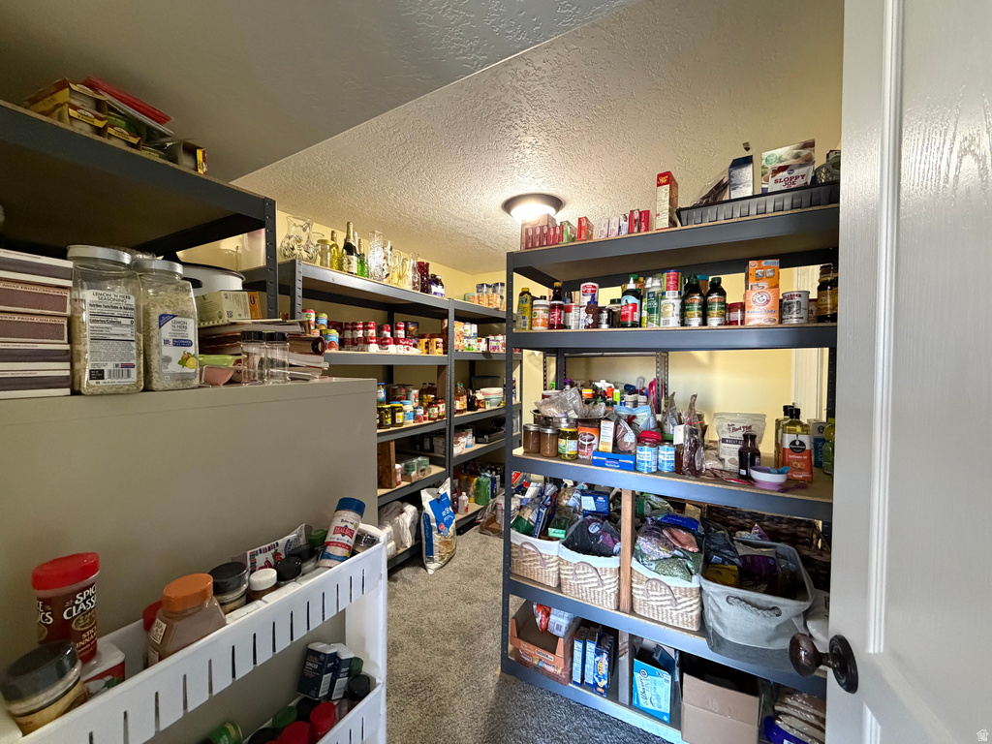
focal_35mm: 14
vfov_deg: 85.7
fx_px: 401
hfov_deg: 102.1
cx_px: 496
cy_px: 372
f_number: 2.2
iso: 640
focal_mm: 2.22
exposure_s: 1/60
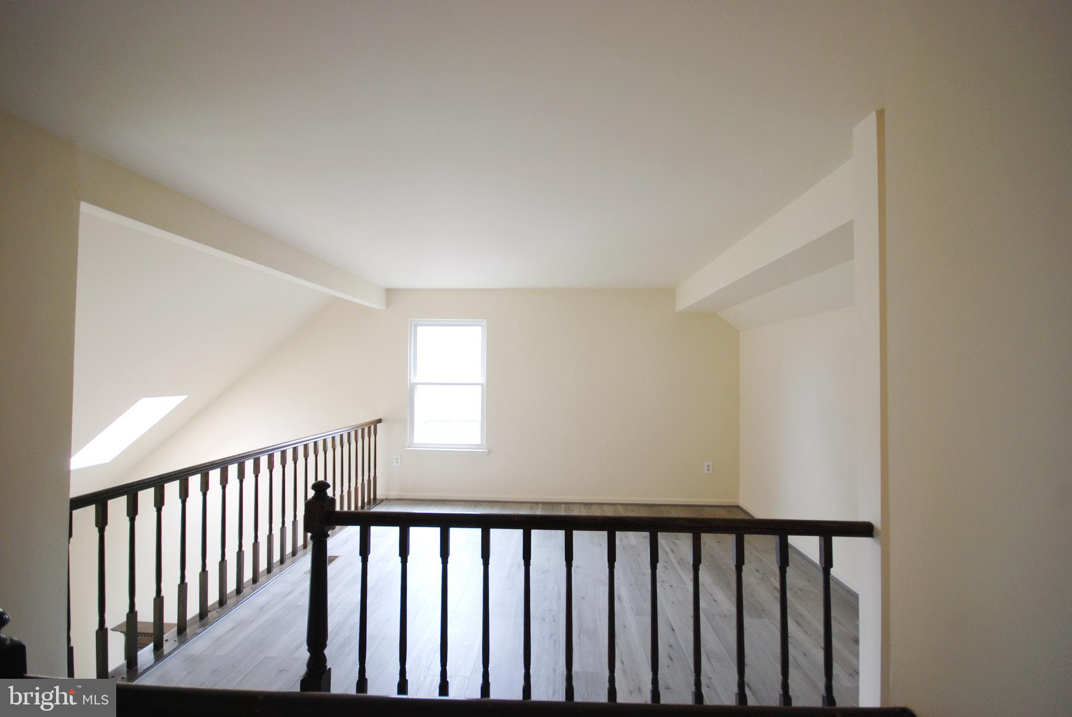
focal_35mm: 15
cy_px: 358
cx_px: 536
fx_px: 447
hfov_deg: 100.3
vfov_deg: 77.5
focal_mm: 10
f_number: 4
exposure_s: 1/30
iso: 200
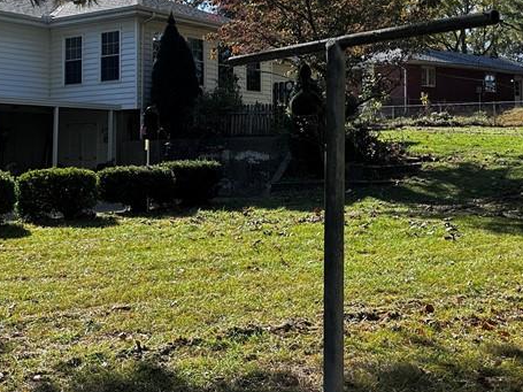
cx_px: 244
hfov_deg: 35.5
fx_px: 816
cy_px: 115
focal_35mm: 54
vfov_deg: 26.8
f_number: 1.78
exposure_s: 1/1812
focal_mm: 6.86
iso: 80
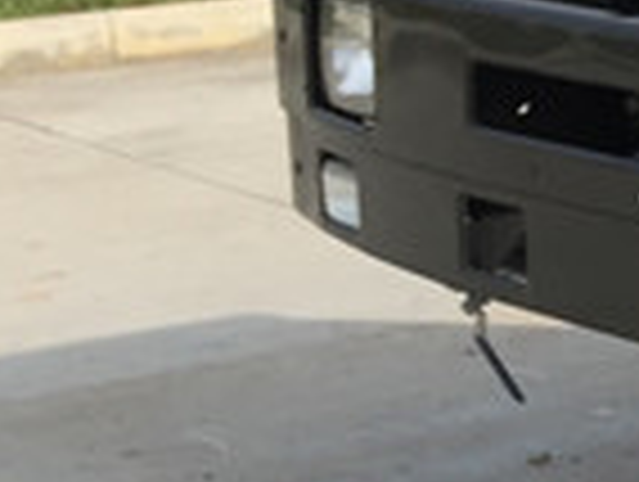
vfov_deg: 9.0
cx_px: 1750
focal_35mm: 163
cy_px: -113
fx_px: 3014
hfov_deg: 9.9
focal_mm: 4.15
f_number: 2.2
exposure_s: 1/1364
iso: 32
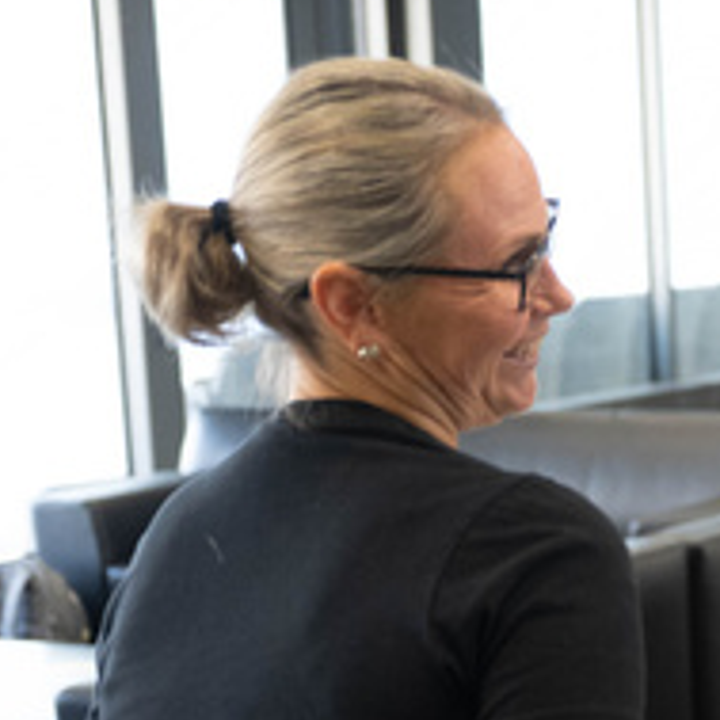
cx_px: 1356
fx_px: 3012
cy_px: 549
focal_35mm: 128
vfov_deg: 13.6
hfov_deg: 12.3
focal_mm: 37
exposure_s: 1/200
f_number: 2.8
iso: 1600
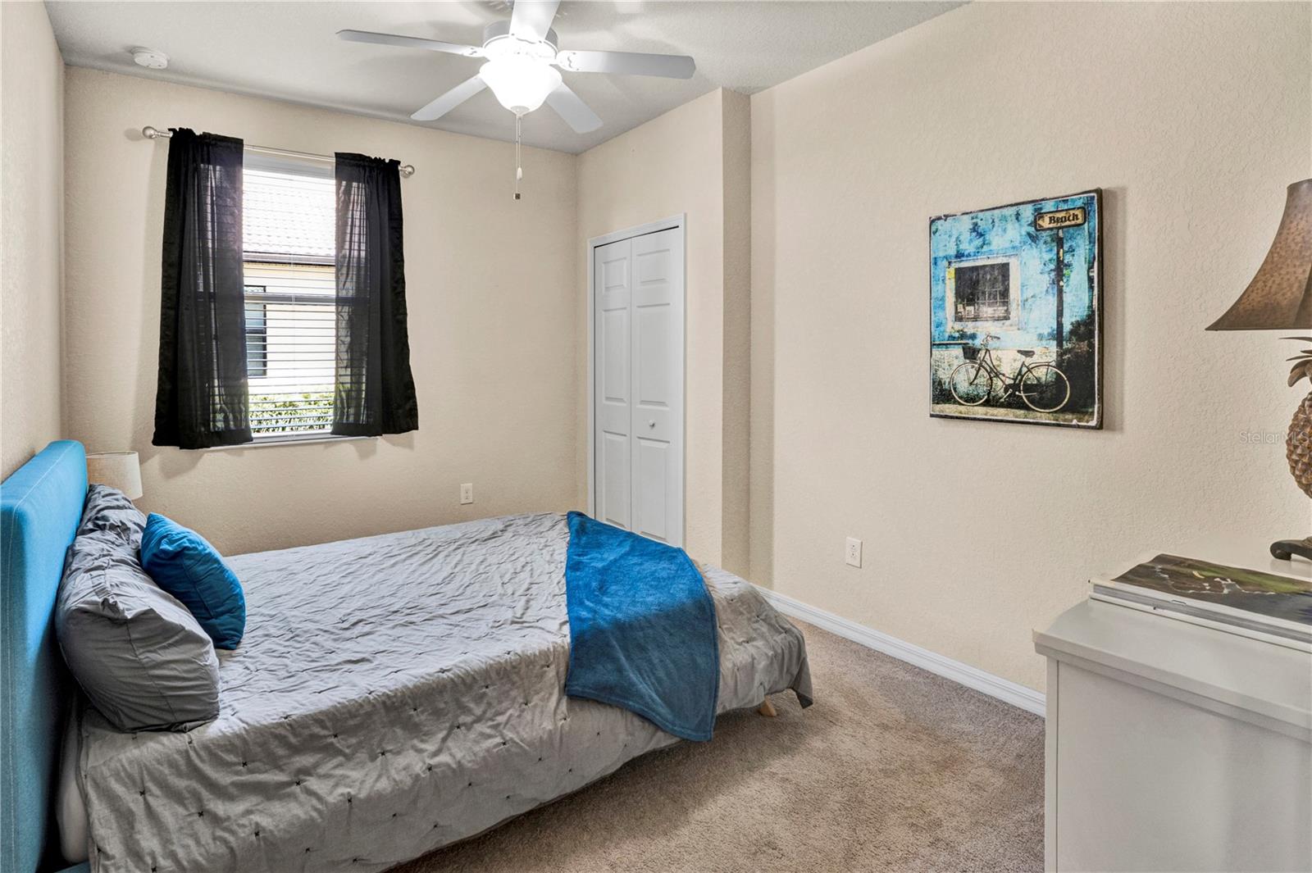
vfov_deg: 72.0
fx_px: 601
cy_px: 436
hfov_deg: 95.0
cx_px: 656
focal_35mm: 16
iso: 250
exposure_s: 1/8
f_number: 8
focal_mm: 11
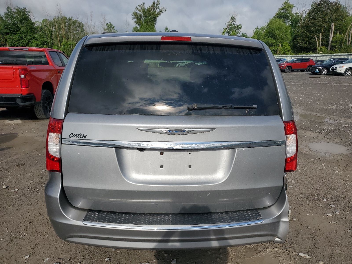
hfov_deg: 67.3
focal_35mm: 26
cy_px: 132
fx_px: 264
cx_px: 176
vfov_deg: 53.1
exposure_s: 1/10000
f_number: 1.5
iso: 50
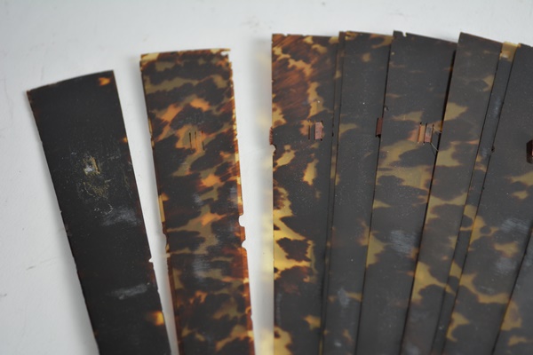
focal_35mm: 66
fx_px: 977
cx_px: 266
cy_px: 178
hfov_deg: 30.5
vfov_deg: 20.6
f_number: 5.3
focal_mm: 44
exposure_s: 1/80
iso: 400
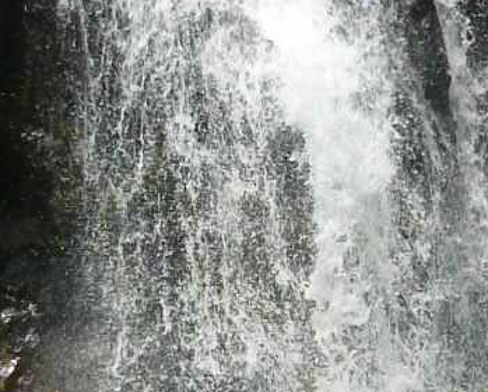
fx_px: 853
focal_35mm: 59
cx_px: 200
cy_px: 256
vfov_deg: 25.7
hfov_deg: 31.8
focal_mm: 5.5
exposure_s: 1/800
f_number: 8
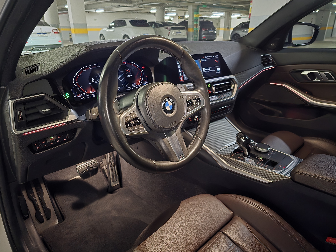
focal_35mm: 23
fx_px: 223
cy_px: 126
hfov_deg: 73.9
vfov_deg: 58.9
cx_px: 168
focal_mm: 6.3
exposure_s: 1/24
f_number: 1.7
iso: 2000
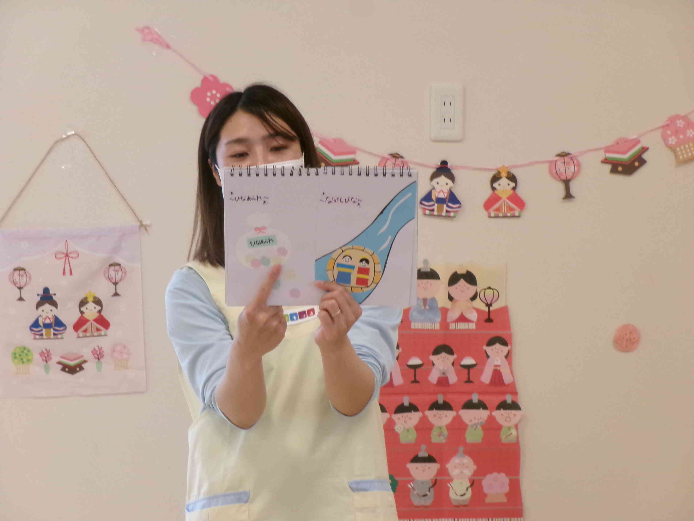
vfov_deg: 12.9
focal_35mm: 115
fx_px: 2306
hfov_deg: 17.1
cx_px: 347
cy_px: 260
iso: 399
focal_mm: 20.6
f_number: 6.2
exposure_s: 1/60
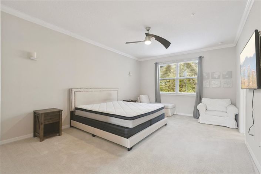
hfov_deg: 96.7
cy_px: 87
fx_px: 116
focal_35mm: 16
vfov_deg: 73.7
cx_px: 130
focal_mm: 16
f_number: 8
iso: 160
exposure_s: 1/20
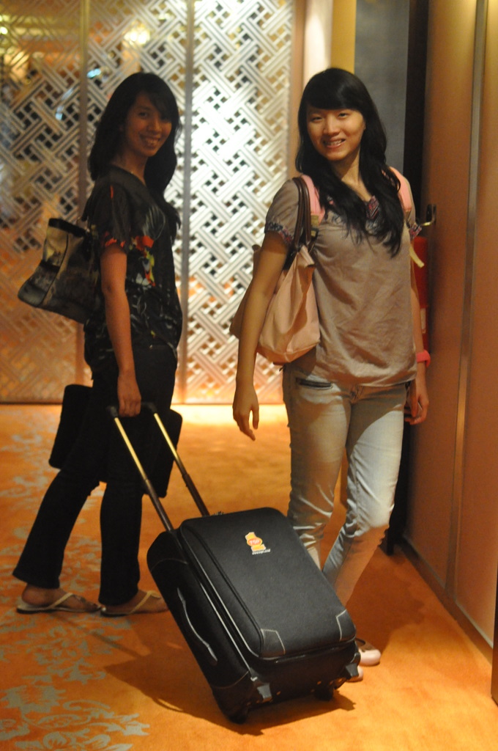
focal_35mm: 75
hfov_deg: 18.1
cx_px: 249
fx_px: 1560
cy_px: 376
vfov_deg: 27.0
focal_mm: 50
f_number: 3.2
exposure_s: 1/40
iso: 3200
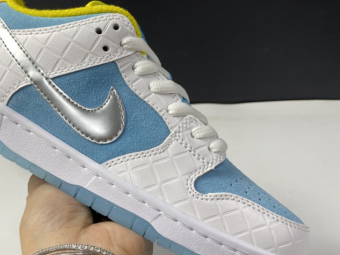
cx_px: 108
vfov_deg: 35.2
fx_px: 403
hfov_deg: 44.9
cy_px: 124
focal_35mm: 41
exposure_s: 1/100
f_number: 1.8
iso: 40
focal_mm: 4.25
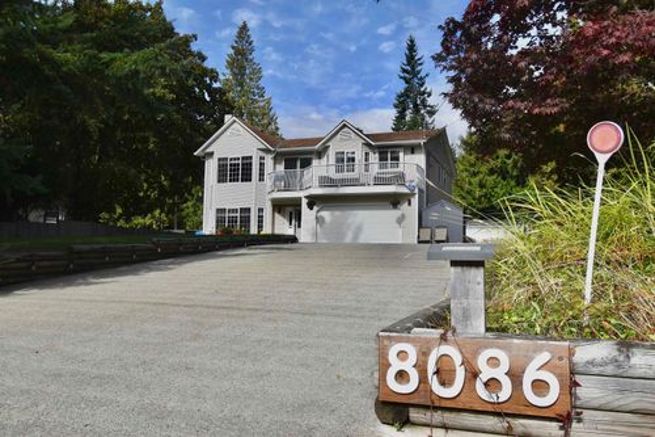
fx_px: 546
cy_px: 218
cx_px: 328
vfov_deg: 43.6
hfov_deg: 61.9
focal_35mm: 30
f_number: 8
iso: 100
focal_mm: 20
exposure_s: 1/320
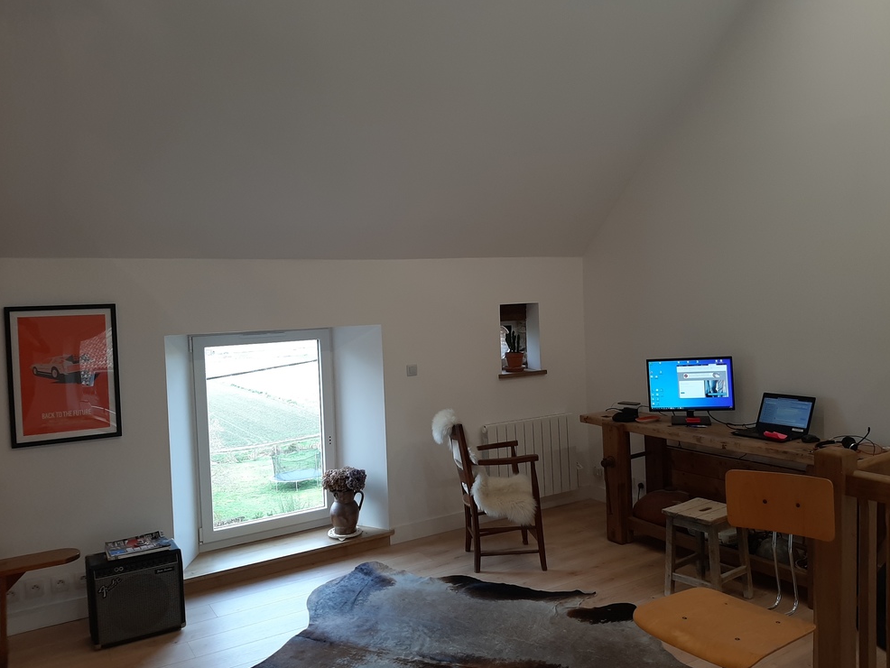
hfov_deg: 65.3
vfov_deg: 51.4
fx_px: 694
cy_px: 323
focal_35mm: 27
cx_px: 459
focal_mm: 3.93
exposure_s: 1/50
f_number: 1.7
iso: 40
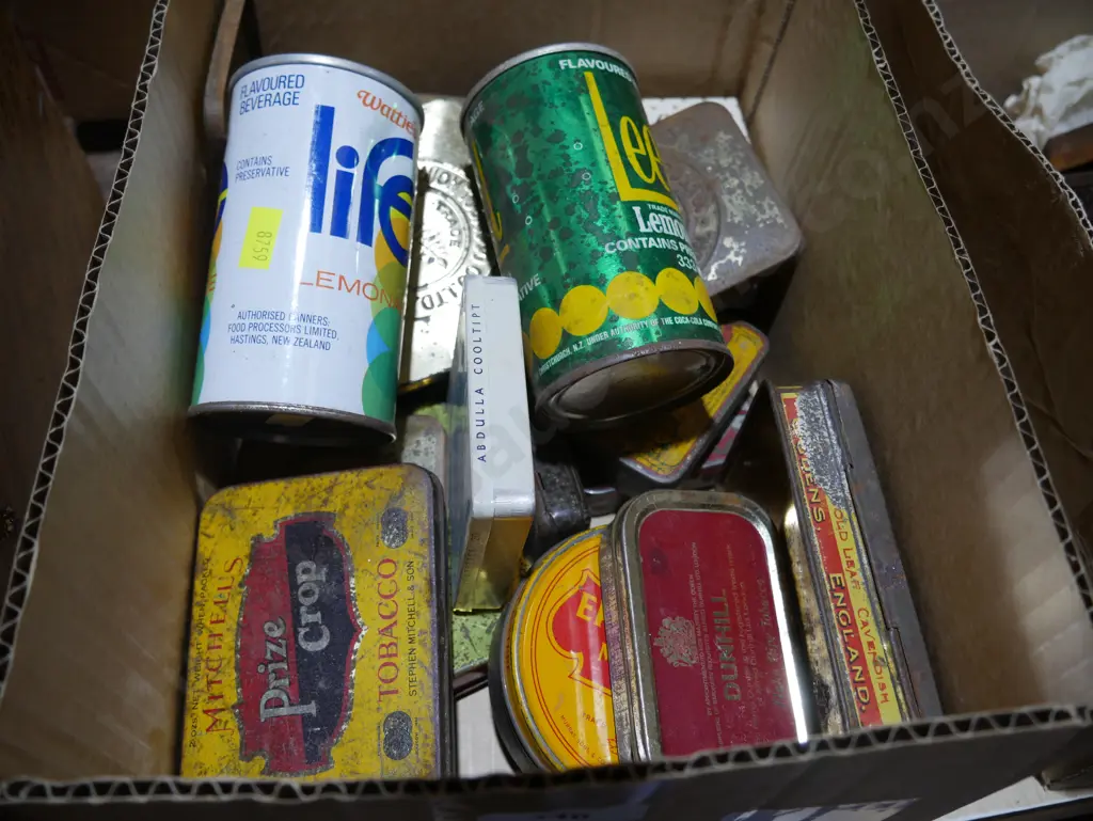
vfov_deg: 46.8
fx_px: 948
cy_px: 410
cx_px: 546
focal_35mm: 30
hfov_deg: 59.9
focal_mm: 15
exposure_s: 1/100
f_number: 3.6
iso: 200
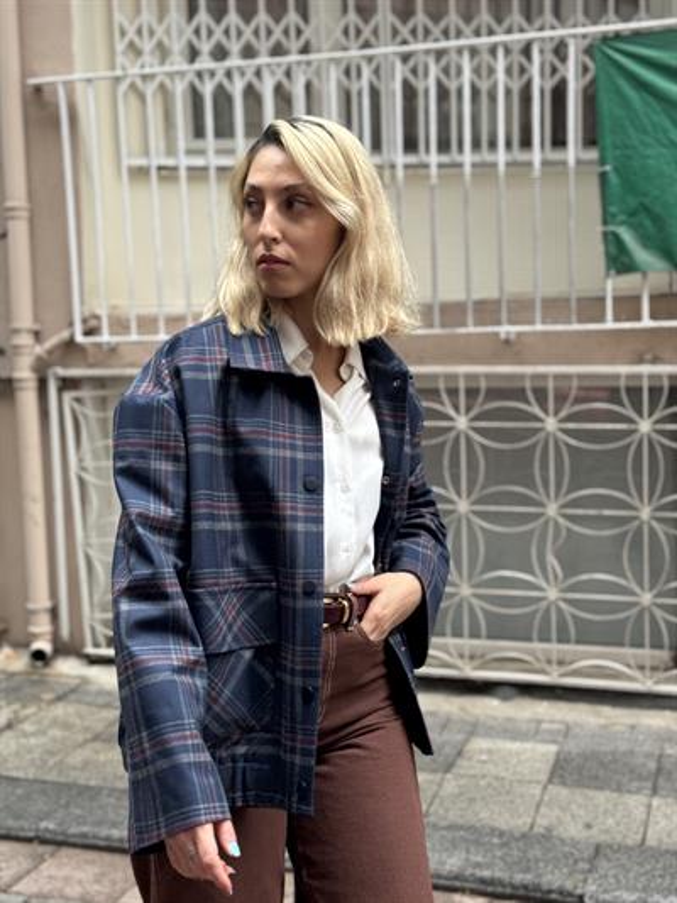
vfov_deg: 39.6
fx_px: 1251
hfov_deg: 30.3
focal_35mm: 48
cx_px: 338
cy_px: 452
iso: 64
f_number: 1.78
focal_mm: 6.76
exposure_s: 1/226
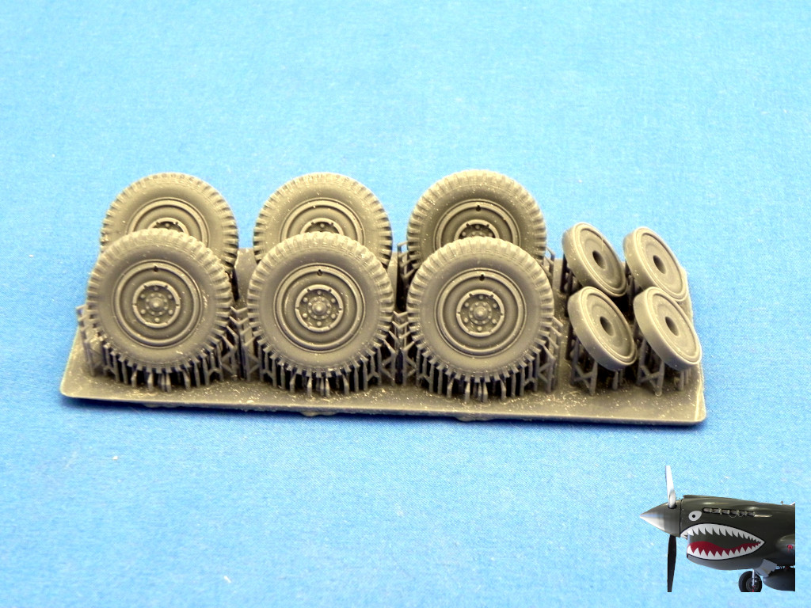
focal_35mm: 66
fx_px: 1546
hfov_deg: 29.4
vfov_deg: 22.3
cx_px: 406
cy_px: 304
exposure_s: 1/30
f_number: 3.5
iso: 224
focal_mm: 11.8
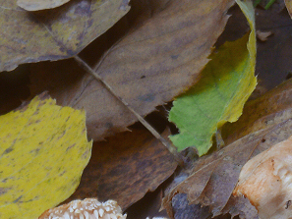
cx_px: 295
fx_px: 1451
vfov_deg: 8.6
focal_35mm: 172
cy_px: 243
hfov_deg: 11.4
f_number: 11
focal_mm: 15.5
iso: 100
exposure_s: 1/2.5
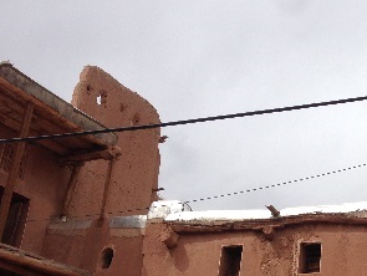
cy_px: 223
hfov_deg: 24.9
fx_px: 775
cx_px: 396
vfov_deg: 20.0
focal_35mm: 73
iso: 50
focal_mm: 4.12
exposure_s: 1/1808
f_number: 2.4
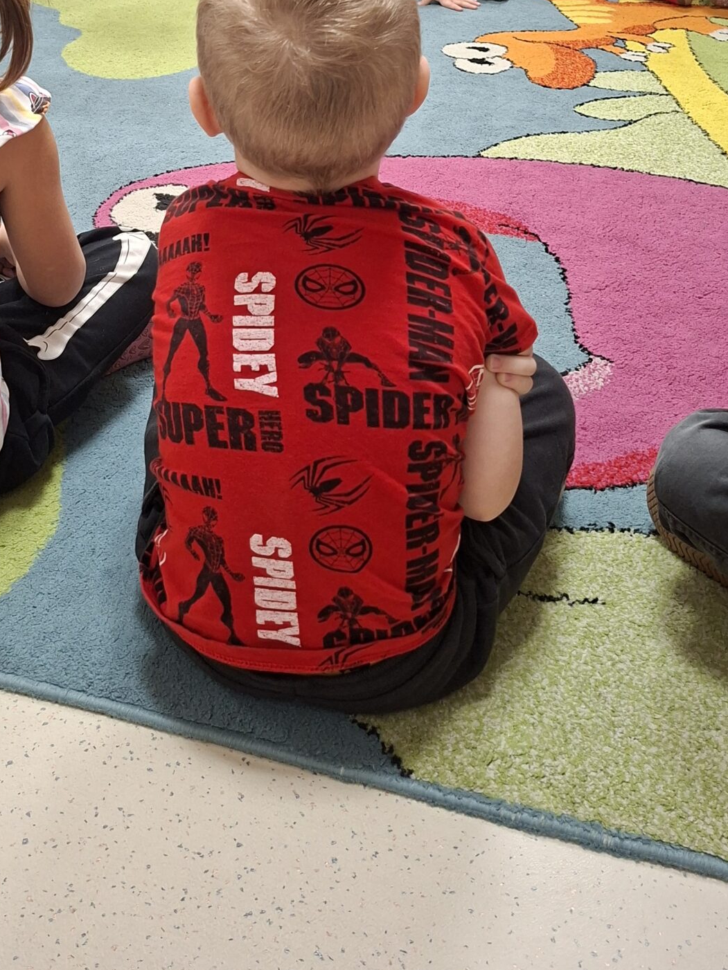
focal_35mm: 42
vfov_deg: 41.6
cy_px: 117
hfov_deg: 33.7
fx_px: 1178
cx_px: 189
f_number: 1.8
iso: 250
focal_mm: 5.54
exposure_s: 1/50
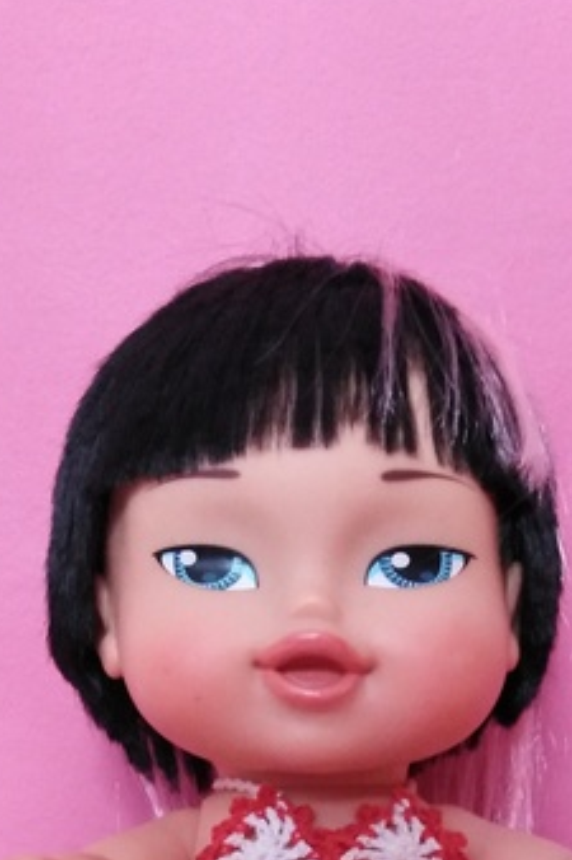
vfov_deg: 28.2
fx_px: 1527
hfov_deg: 21.2
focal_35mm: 64
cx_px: 318
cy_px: 982
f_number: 2.2
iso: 891
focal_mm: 3.46
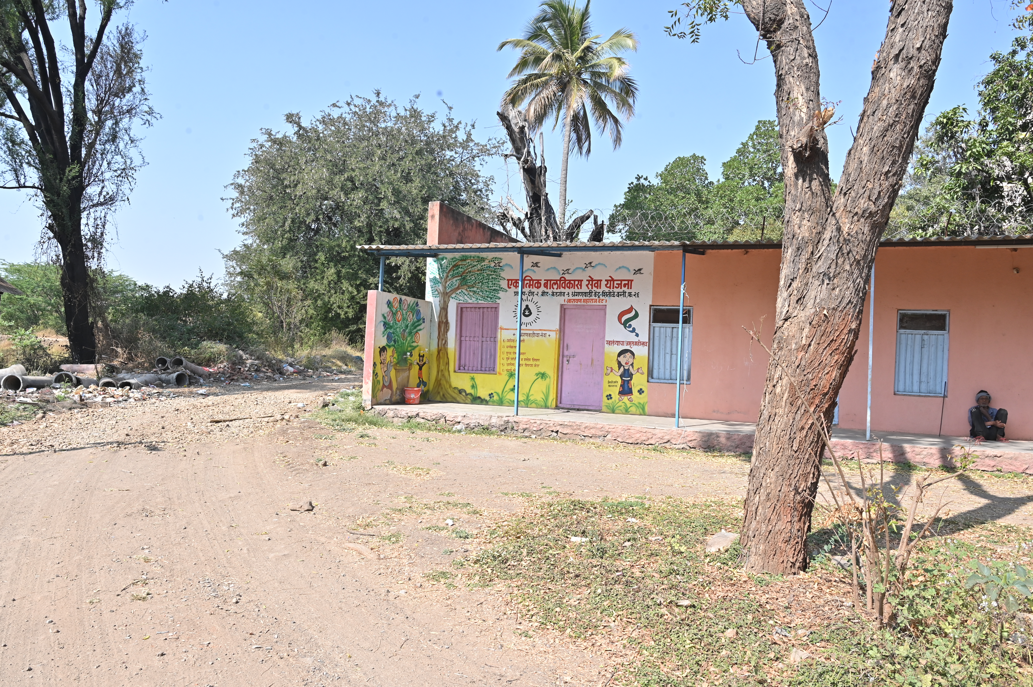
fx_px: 760
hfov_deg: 68.4
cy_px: 344
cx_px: 516
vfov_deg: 48.7
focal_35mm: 26
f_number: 13
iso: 320
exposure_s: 1/160
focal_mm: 26.5
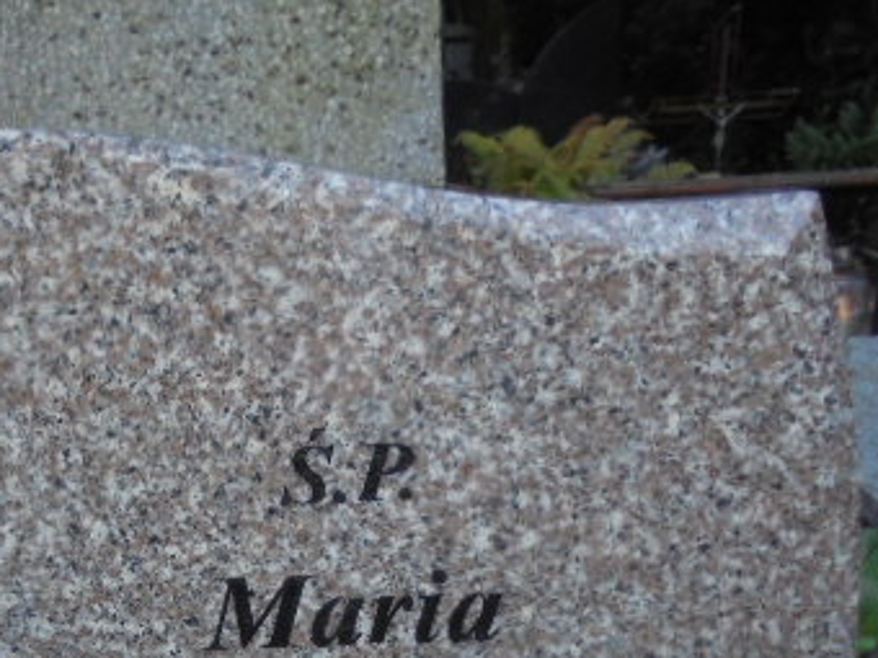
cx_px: 173
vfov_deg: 28.4
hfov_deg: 37.5
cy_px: 612
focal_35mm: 49
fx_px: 1243
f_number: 3.5
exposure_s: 1/30
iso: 200
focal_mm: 4.6
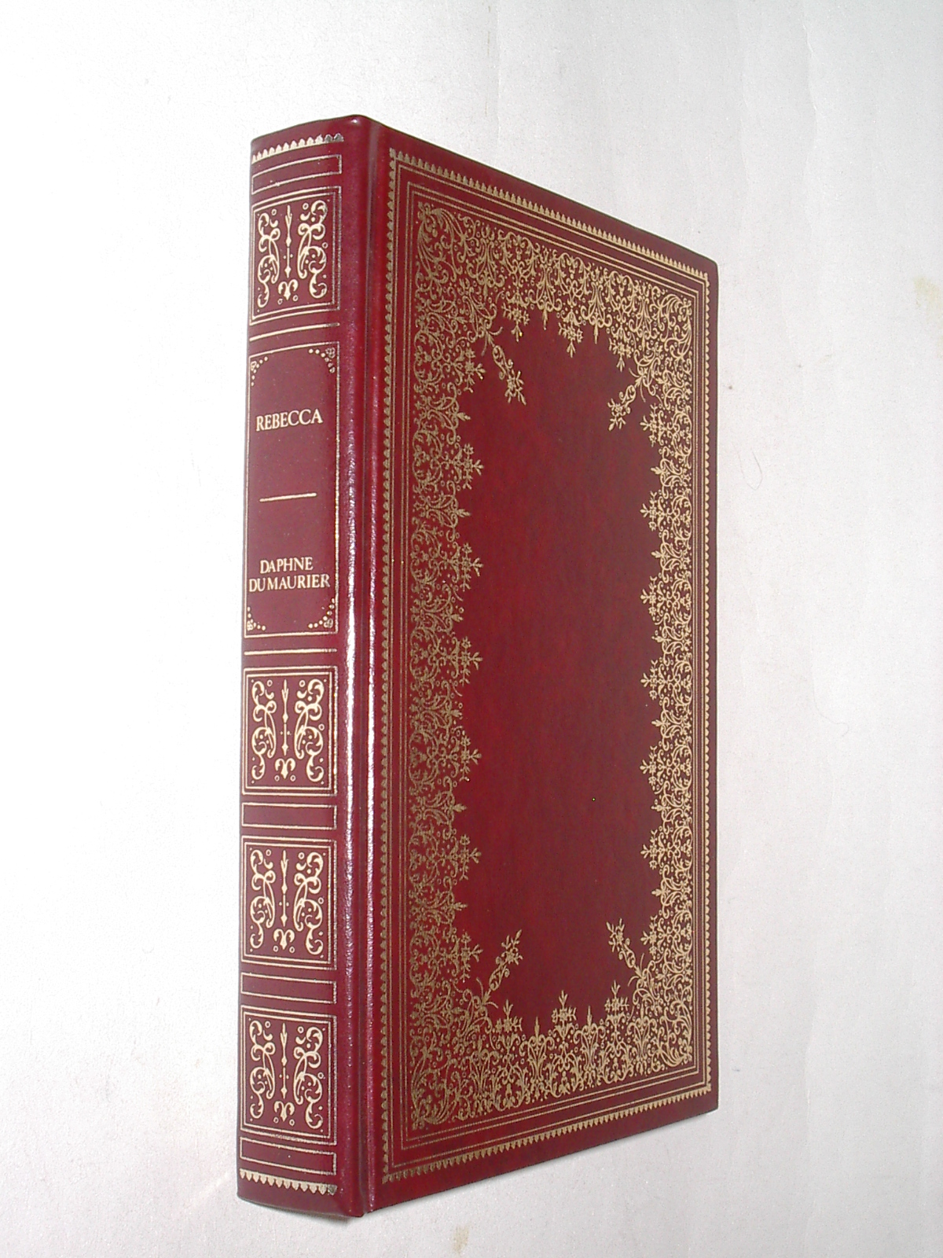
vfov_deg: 36.8
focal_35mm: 52
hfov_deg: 28.0
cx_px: 472
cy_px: 629
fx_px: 1889
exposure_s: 1/60
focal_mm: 7.8
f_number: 5.5
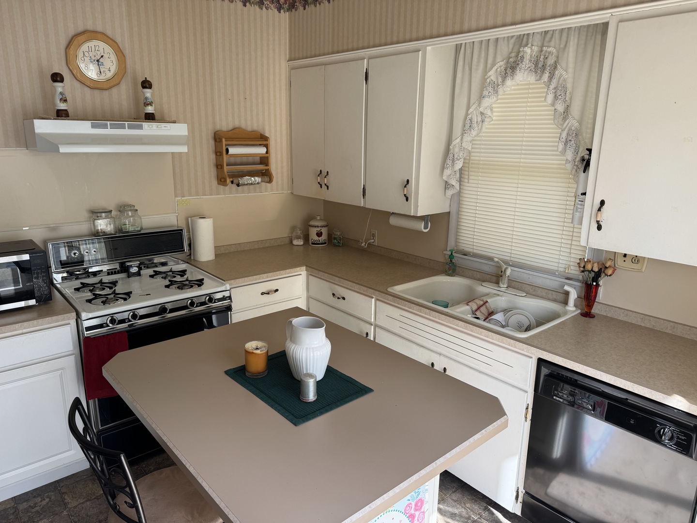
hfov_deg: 71.6
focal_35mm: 24
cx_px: 348
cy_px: 262
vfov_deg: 56.8
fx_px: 483
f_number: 1.78
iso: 80
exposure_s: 1/325
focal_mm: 6.76
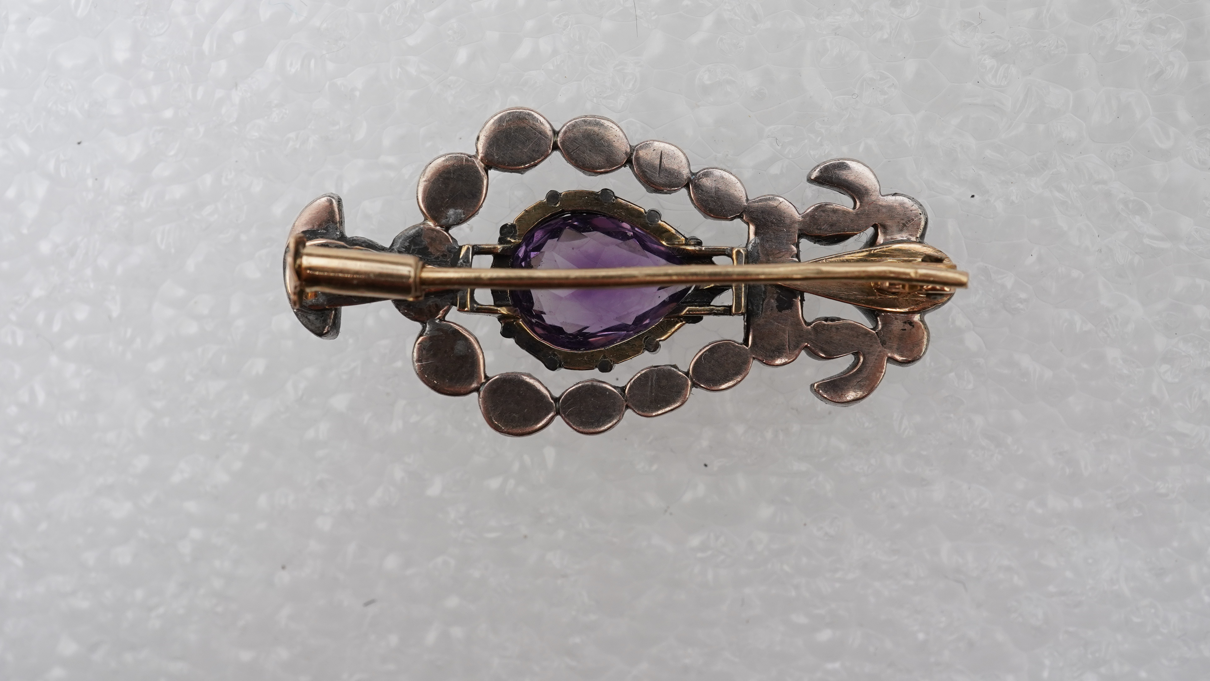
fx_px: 1540
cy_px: 279
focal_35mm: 48
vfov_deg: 24.9
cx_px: 614
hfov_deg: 42.9
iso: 640
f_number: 18
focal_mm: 30
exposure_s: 1/125
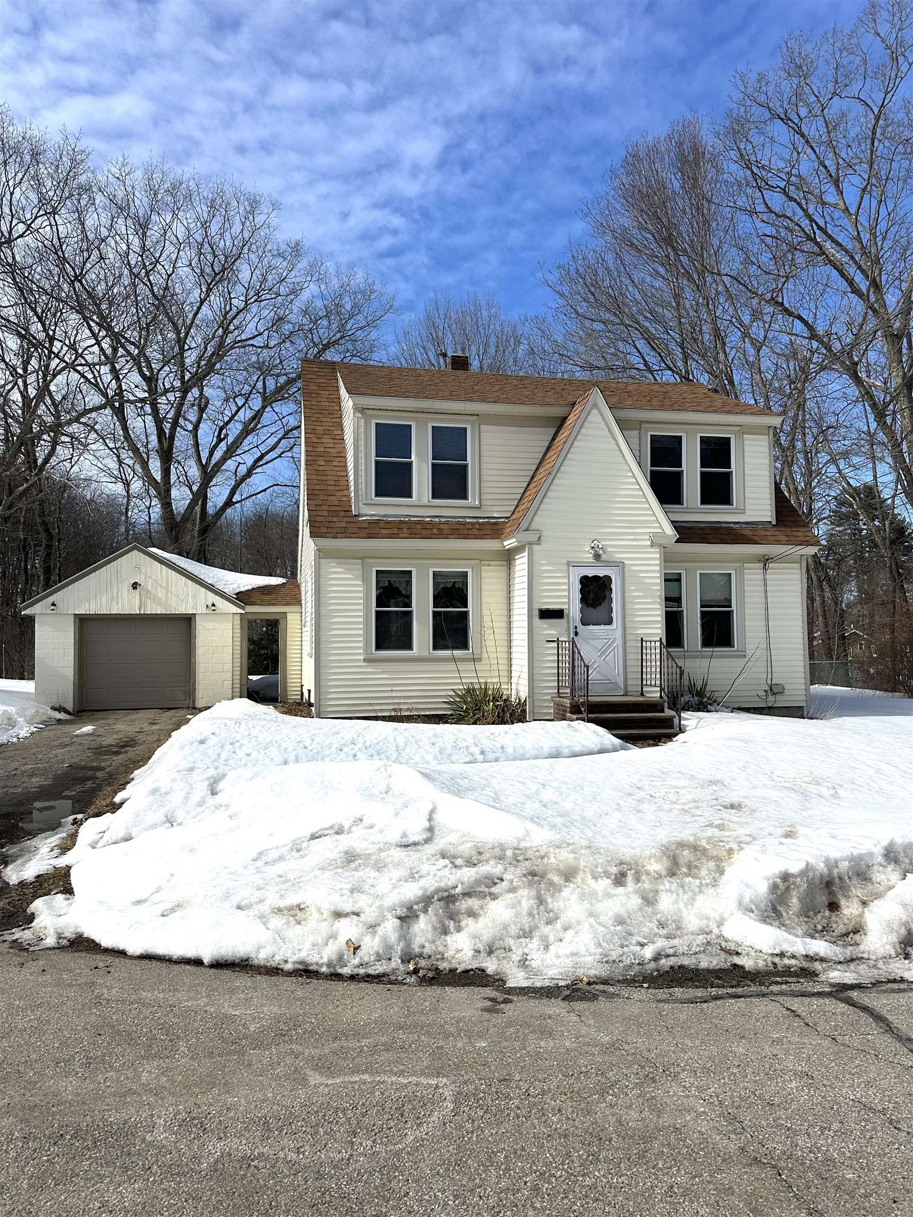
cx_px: 456
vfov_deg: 71.6
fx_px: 844
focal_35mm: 24
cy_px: 608
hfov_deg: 56.8
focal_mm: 6.86
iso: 80
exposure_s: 1/8929
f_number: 1.78
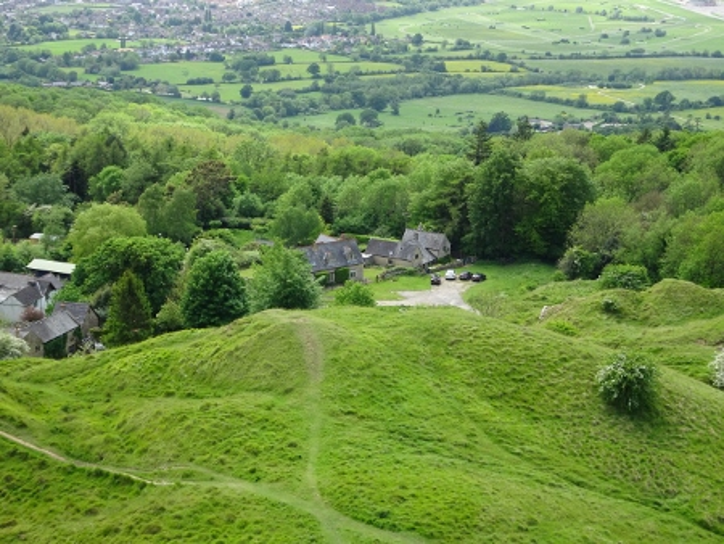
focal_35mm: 64
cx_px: 362
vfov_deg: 23.0
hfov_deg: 30.3
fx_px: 1339
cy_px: 272
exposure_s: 1/160
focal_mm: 10.95
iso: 80
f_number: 4.5
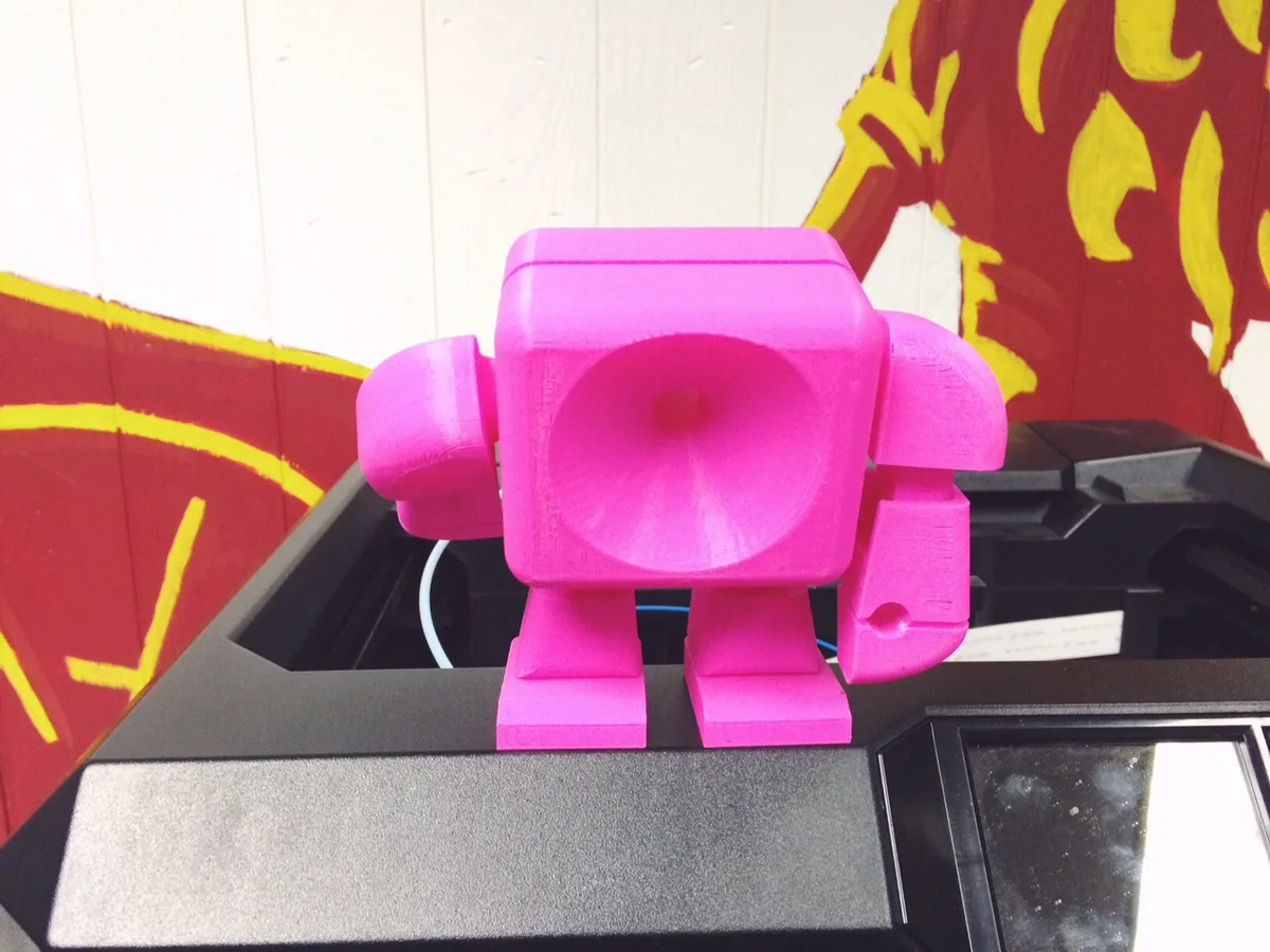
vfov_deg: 48.2
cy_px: 476
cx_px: 635
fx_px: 1064
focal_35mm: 29
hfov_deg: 61.7
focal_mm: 4.15
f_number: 2.2
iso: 250
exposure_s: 1/20
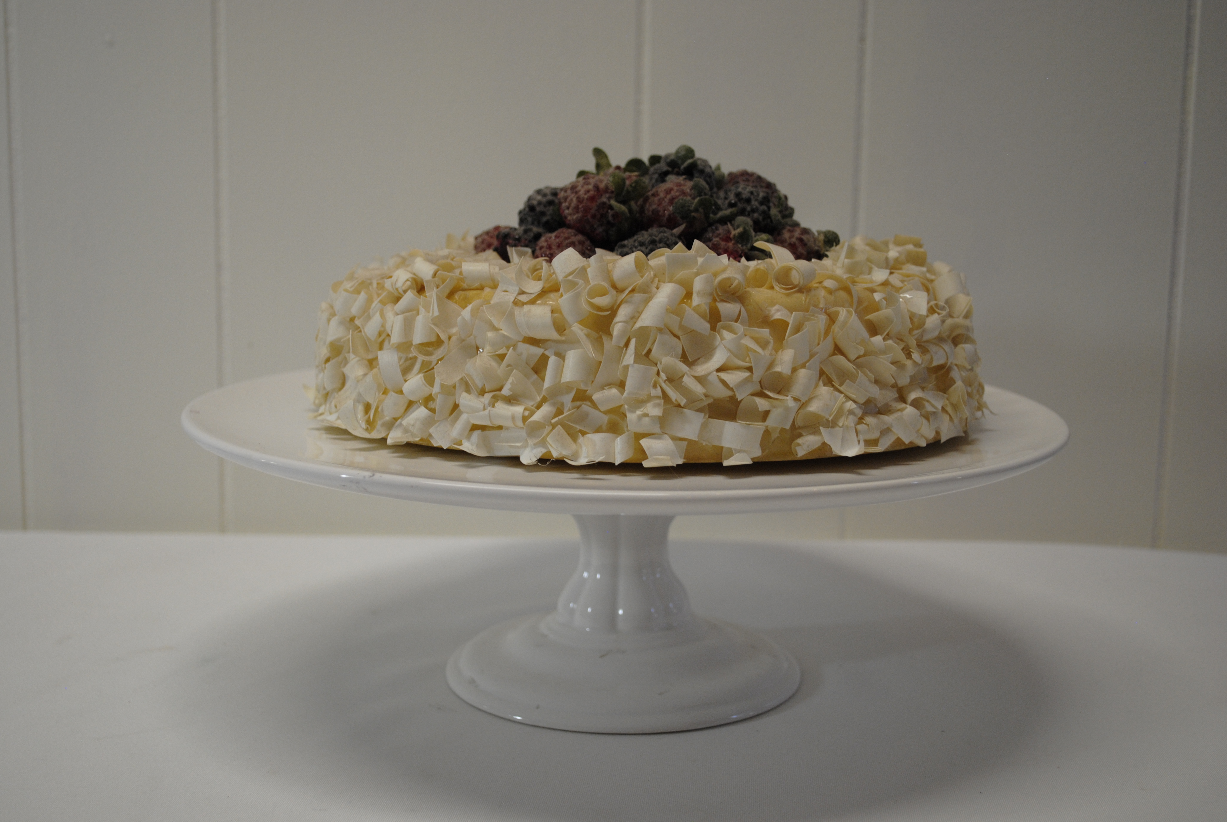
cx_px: 614
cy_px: 411
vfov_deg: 29.9
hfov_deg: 43.6
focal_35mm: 45
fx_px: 1536
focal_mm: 30
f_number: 4.5
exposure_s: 1/80
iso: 400
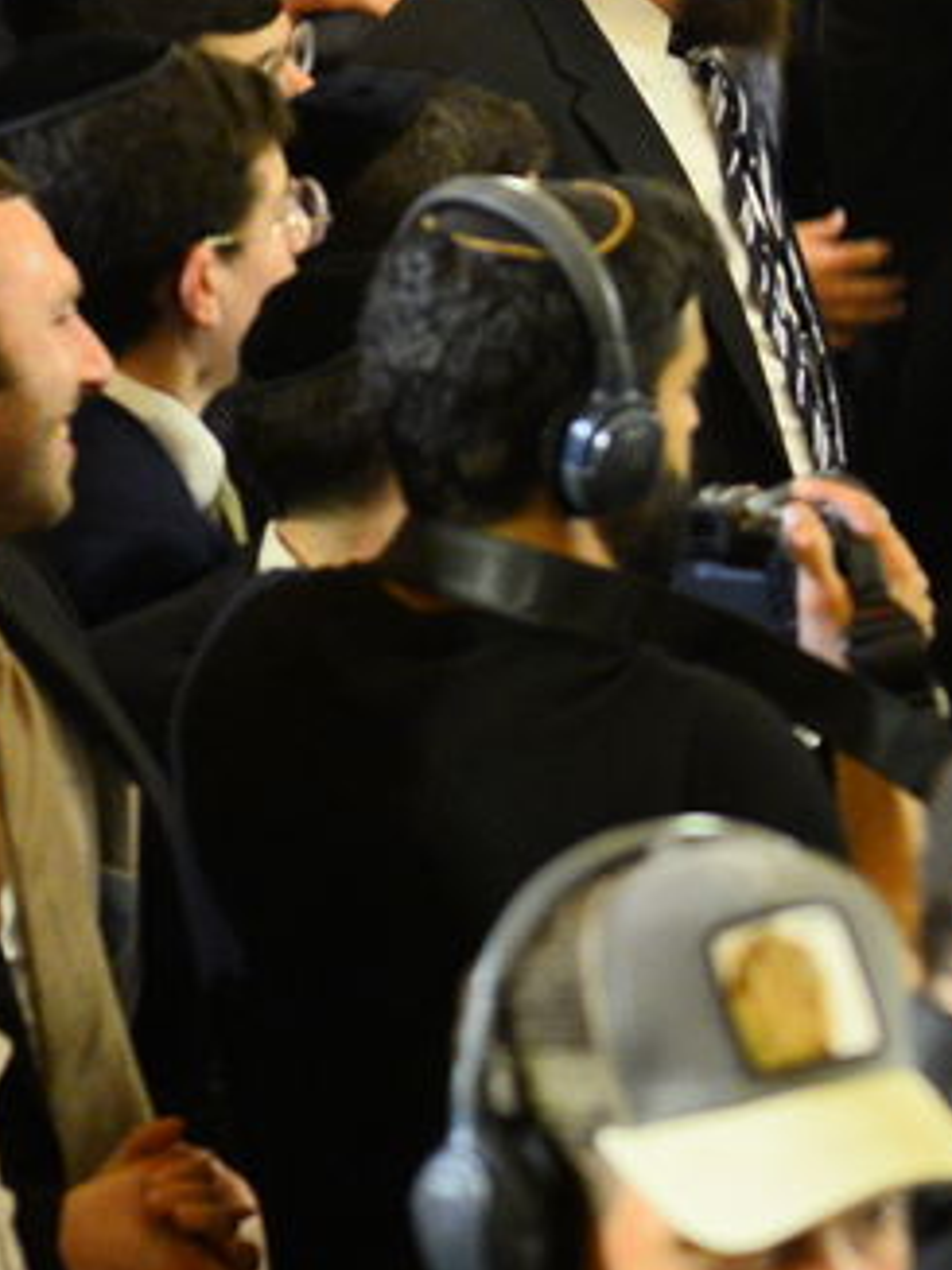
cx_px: 1865
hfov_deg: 5.1
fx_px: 10568
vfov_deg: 6.9
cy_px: 324
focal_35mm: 288
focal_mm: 70
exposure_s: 1/125
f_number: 3.5
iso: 2500
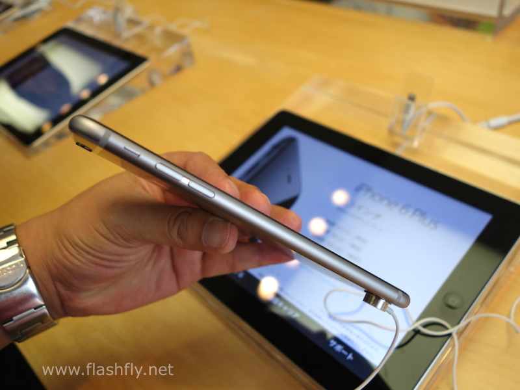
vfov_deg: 49.7
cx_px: 260
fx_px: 421
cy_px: 195
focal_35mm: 28
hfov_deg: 63.4
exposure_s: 1/100
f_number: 2.8
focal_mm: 10.4
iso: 160
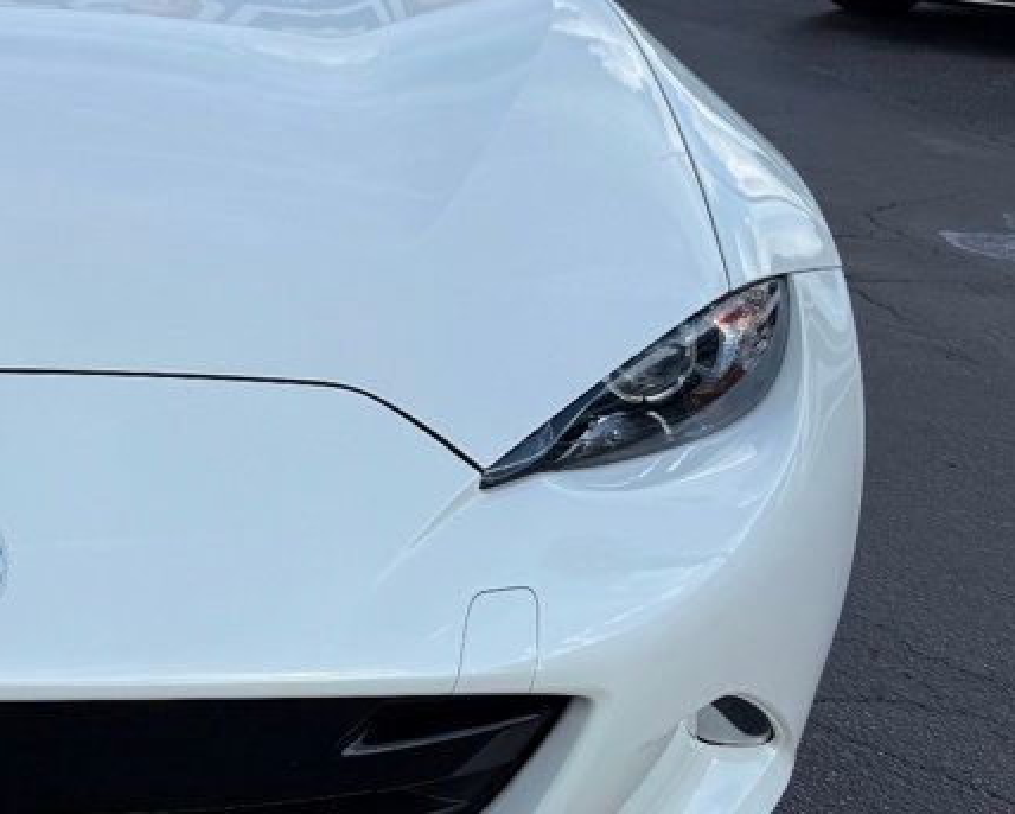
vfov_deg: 27.2
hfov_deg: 30.3
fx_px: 1683
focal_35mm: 56
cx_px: -78
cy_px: 396
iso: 80
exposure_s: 1/4975
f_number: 1.78
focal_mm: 6.76
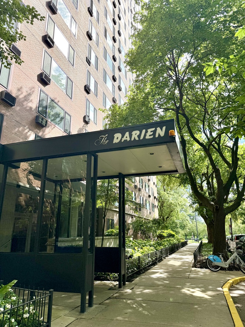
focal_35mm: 24
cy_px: 164
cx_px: 122
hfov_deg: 56.8
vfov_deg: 71.6
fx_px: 226
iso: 80
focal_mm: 6.76
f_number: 1.78
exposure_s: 1/2833
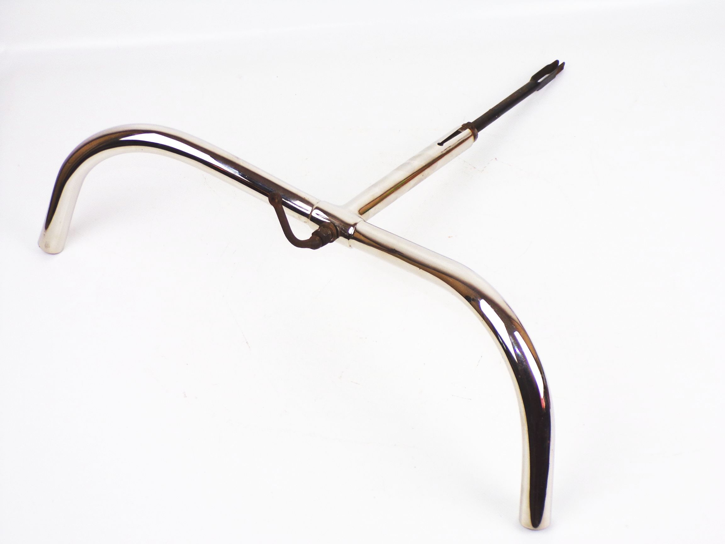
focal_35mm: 49
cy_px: 272
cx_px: 362
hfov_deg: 38.9
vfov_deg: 29.7
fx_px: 1026
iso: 80
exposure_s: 1/75
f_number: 3.5
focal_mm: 8.7
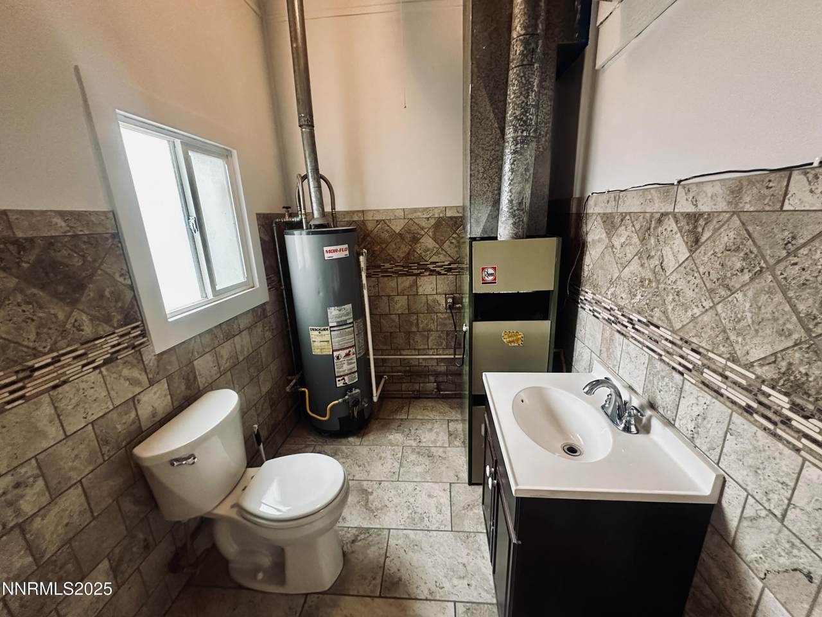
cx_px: 411
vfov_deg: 85.7
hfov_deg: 102.1
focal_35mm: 14
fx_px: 332
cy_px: 308
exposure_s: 1/60
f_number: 2.2
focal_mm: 2.22
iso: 800
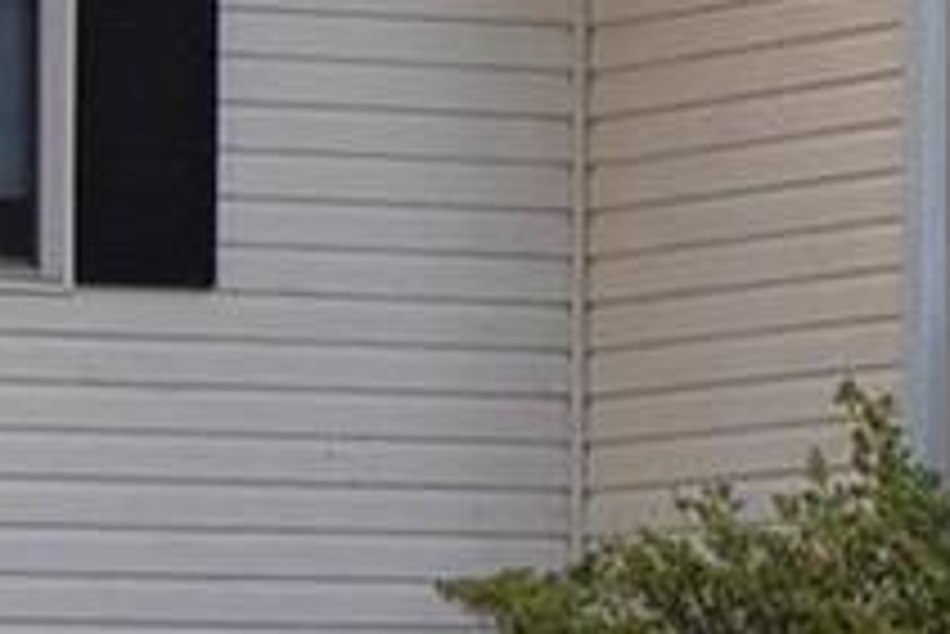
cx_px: 1720
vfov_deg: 3.5
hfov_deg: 5.3
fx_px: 10193
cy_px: -497
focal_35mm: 386
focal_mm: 34
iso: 200
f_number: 5.6
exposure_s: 1/125
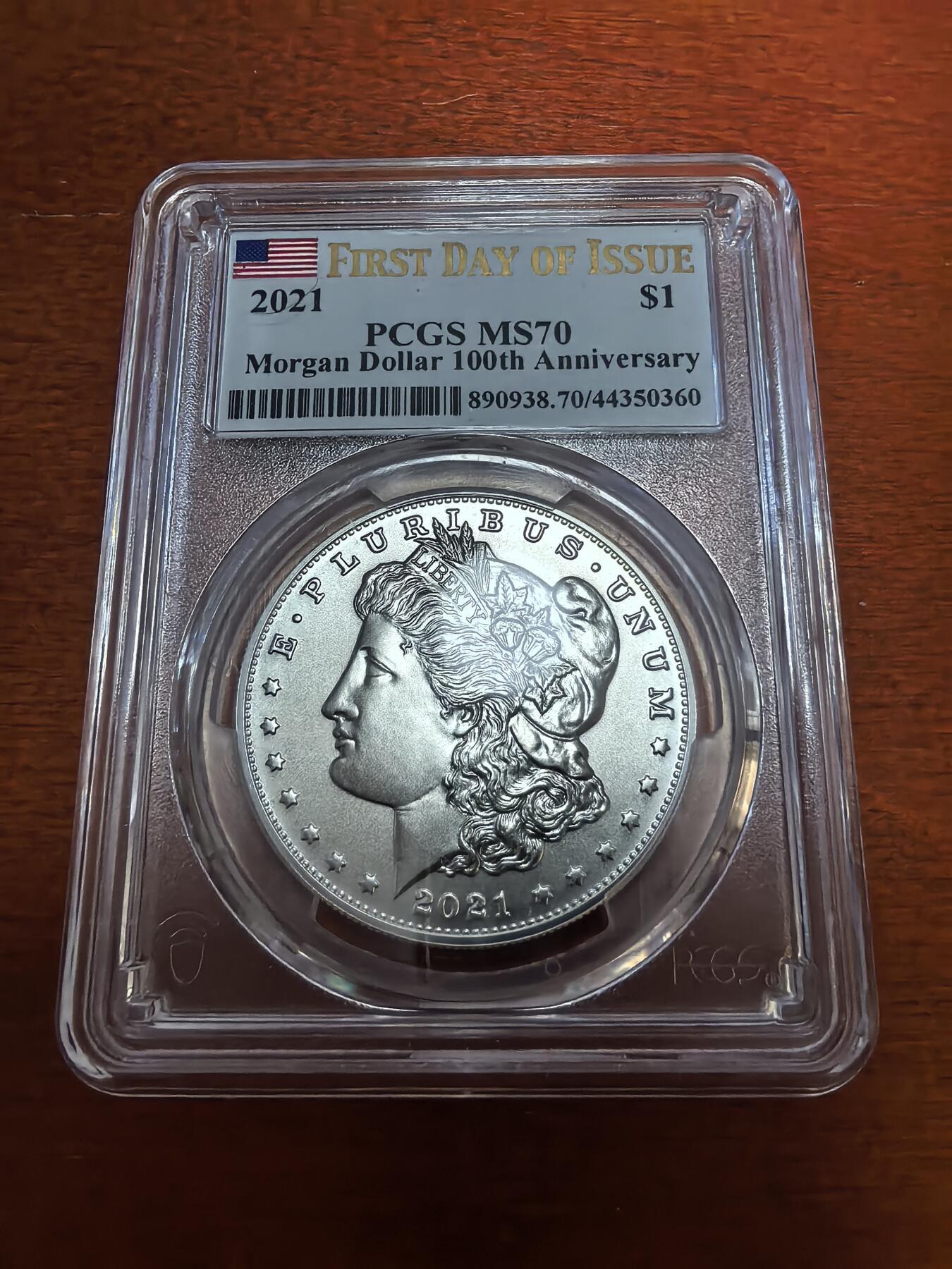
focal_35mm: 24
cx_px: 476
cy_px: 634
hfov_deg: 56.8
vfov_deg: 71.6
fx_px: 880
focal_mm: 1.68
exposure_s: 1/100
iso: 160
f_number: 2.2
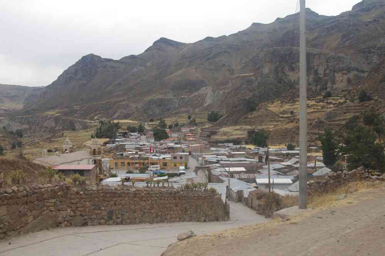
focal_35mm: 39
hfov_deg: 49.6
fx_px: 417
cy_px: 128
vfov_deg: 34.2
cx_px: 192
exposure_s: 1/50
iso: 200
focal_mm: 26
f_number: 9
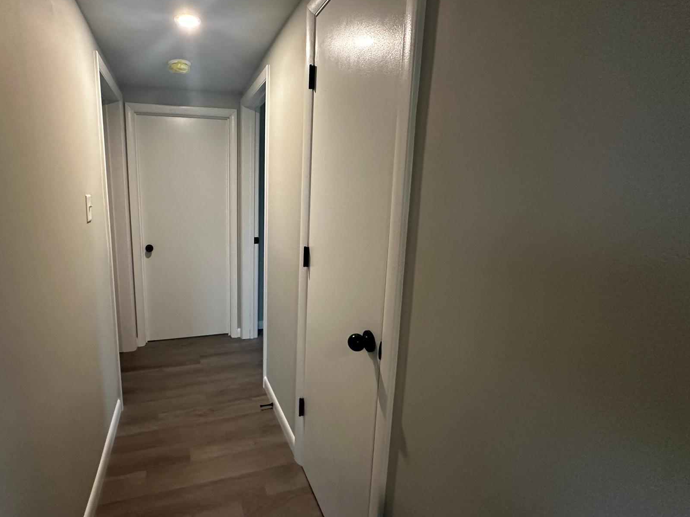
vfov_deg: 71.6
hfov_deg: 86.4
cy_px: 250
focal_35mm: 18
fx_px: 359
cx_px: 269
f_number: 2.2
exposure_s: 1/60
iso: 250
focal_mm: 2.22
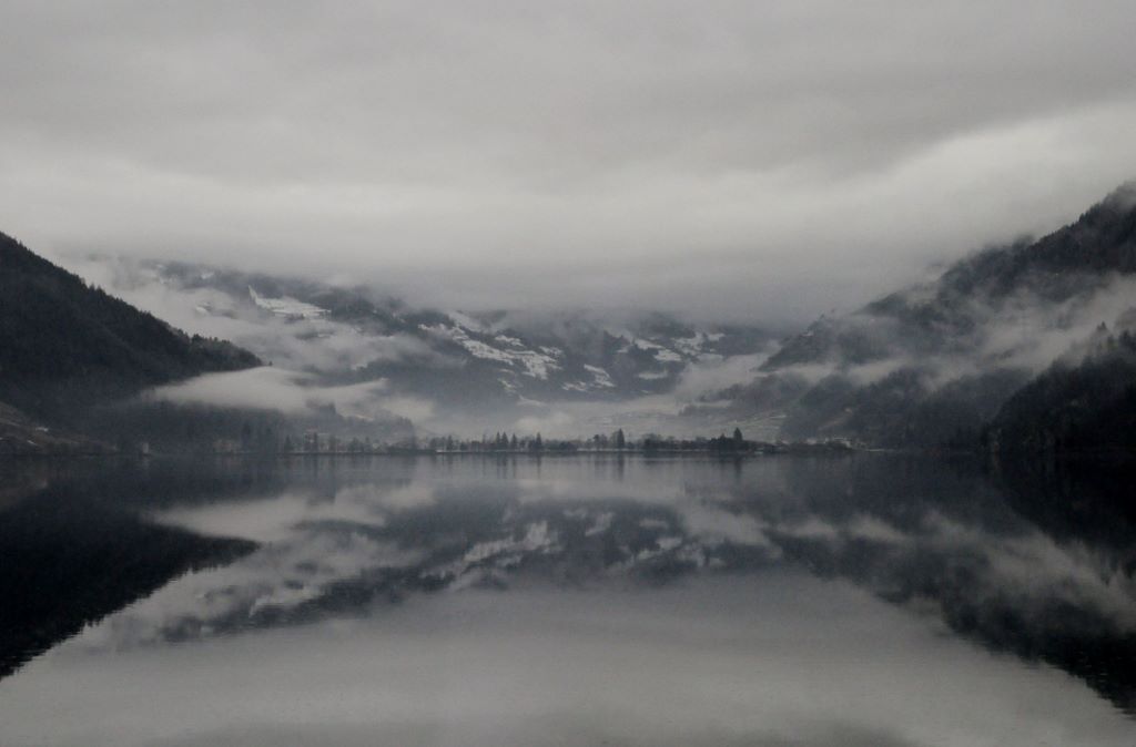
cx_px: 568
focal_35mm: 60
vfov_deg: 22.4
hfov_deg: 33.5
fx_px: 1886
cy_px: 374
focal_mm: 40
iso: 3200
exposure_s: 1/400
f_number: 20
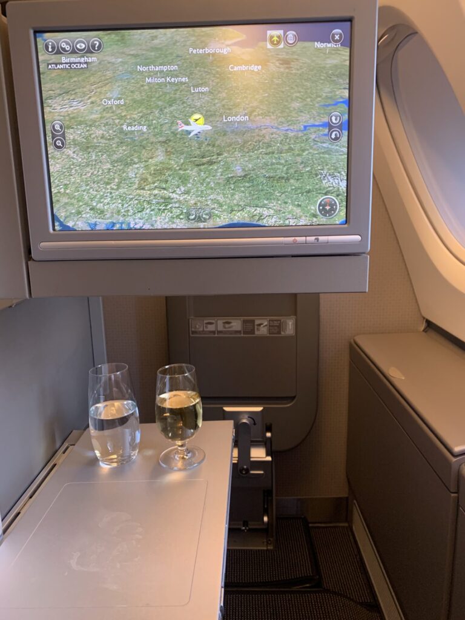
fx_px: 466
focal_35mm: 26
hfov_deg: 53.1
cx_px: 232
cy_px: 310
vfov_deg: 67.3
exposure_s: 1/50
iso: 250
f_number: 1.8
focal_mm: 4.25
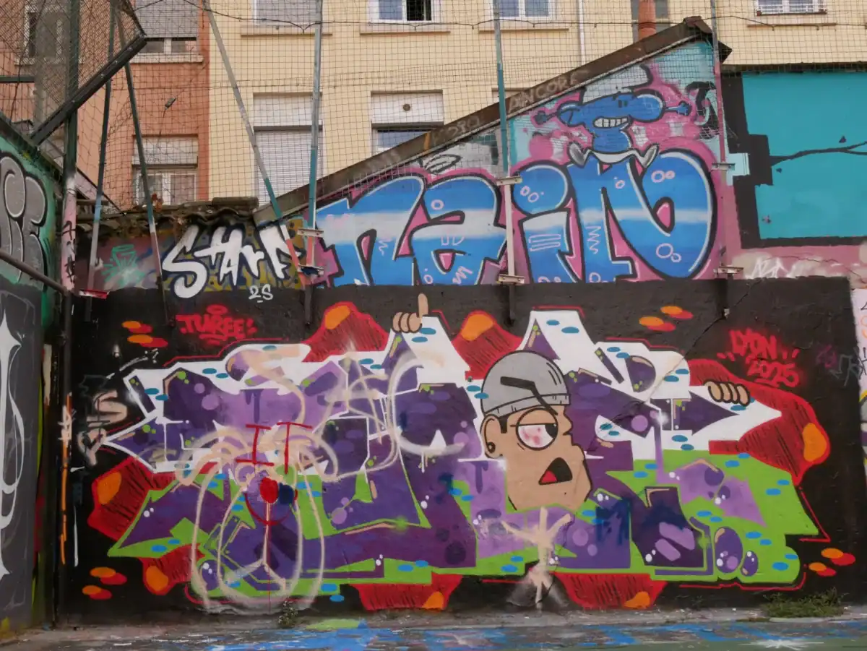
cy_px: 326
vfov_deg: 34.4
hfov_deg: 44.8
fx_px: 1052
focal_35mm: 42
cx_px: 434
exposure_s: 1/100
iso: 800
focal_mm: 21
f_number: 11
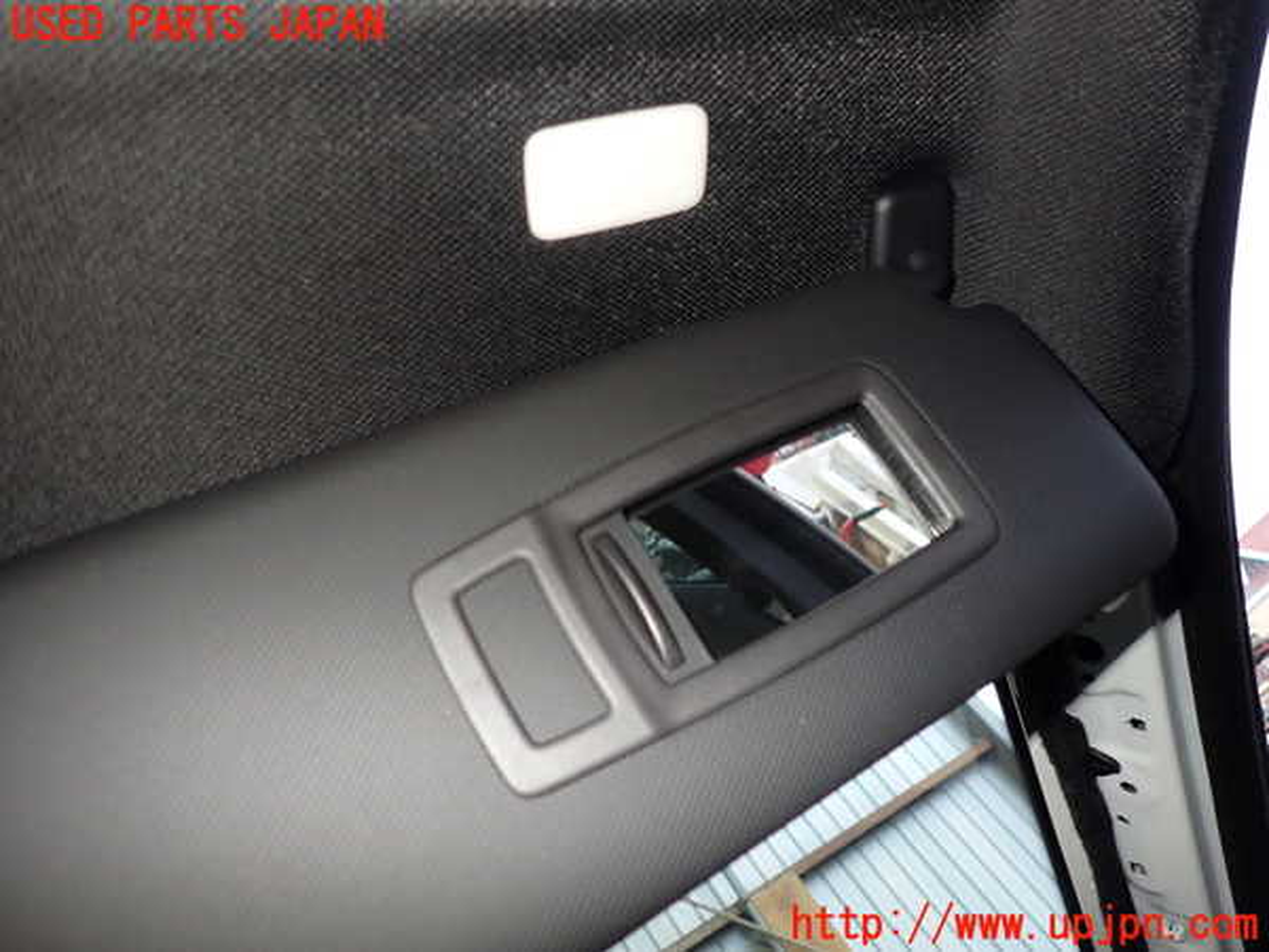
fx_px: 916
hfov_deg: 69.4
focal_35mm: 25
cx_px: 634
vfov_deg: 54.9
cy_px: 476
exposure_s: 1/30
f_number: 2
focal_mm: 4.5
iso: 200
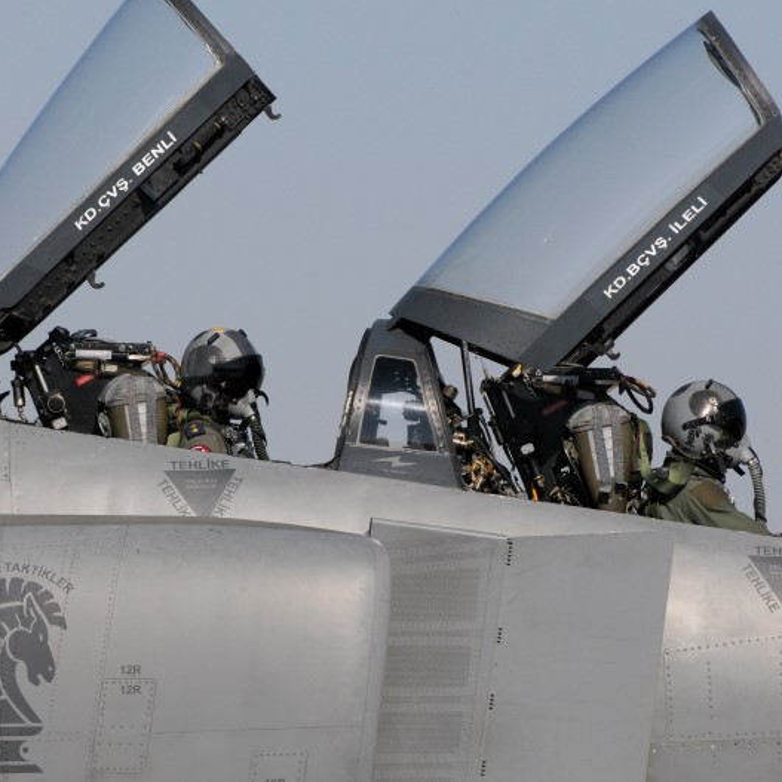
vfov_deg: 3.8
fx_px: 11859
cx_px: 378
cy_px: 390
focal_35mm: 464
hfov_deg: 3.8
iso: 400
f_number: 9
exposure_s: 1/2000
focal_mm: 240
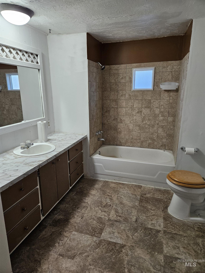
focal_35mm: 23
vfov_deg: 73.9
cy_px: 136
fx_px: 182
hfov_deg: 58.9
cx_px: 102
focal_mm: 5.4
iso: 200
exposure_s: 1/120
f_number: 1.8
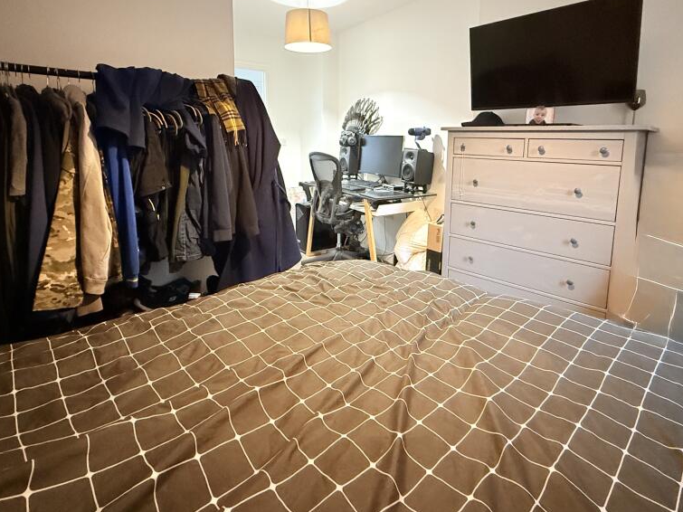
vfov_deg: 67.5
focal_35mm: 19
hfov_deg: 84.6
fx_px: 375
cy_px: 188
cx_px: 365
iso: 1000
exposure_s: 1/50
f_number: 2.2
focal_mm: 2.22
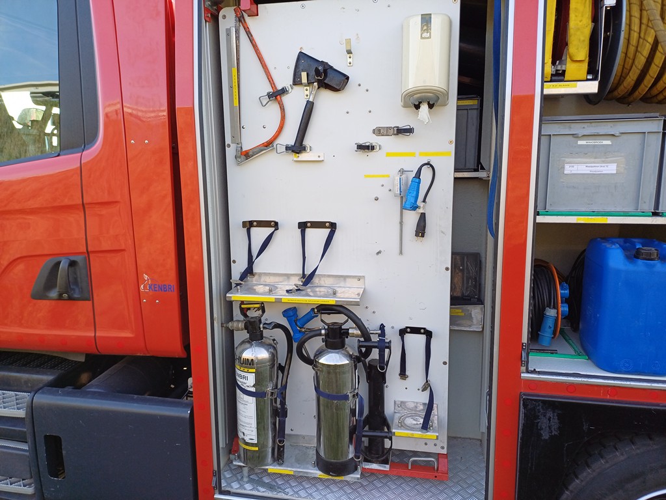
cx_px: 333
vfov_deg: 54.9
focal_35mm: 25
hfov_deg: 69.4
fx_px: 481
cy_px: 250
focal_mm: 4.65
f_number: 1.8
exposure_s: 1/157
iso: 50
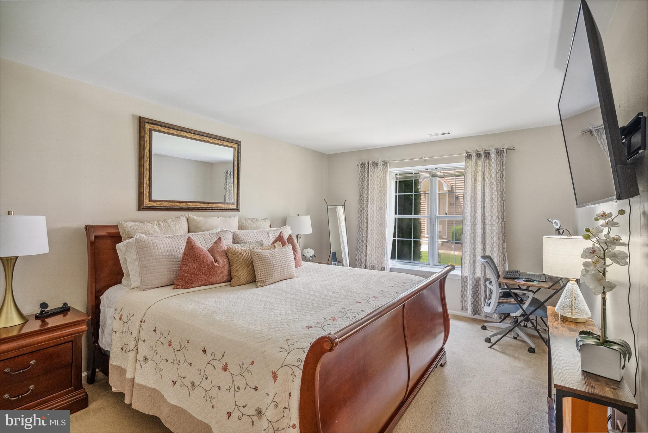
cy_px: 216
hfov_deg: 93.3
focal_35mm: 17
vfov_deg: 70.5
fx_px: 306
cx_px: 324
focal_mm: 17
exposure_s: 1/50
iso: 2000
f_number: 5.6
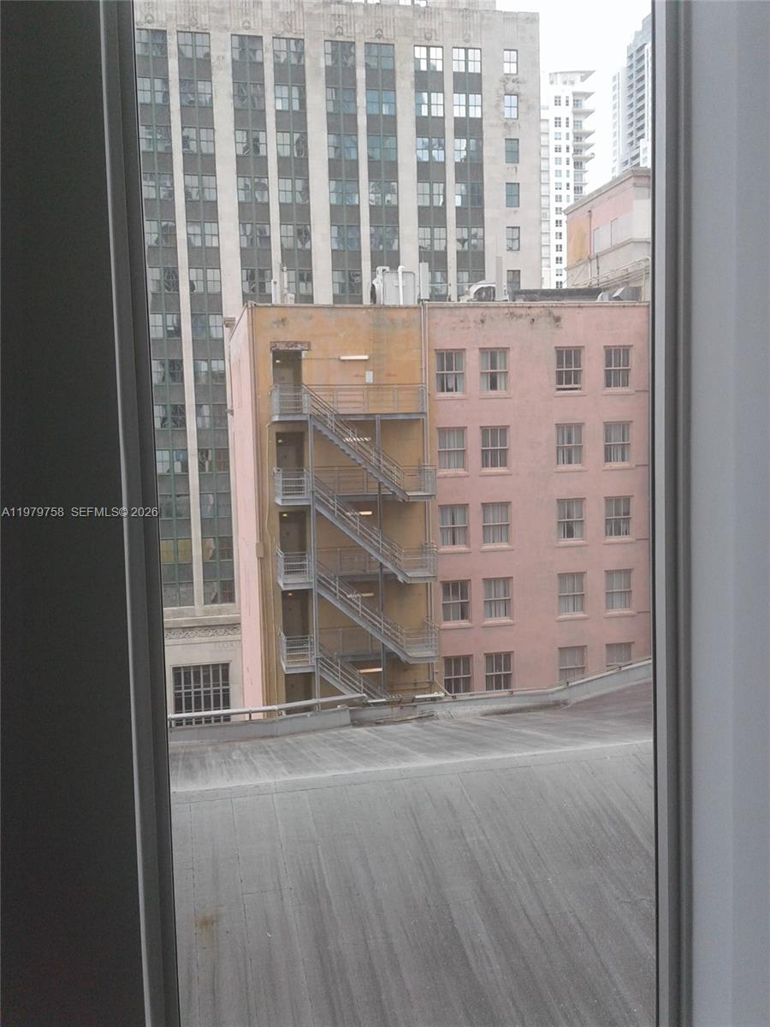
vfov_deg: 55.4
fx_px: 979
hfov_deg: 42.9
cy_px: 514
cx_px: 385
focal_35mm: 33
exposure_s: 1/288
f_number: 2.2
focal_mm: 3.3
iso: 50
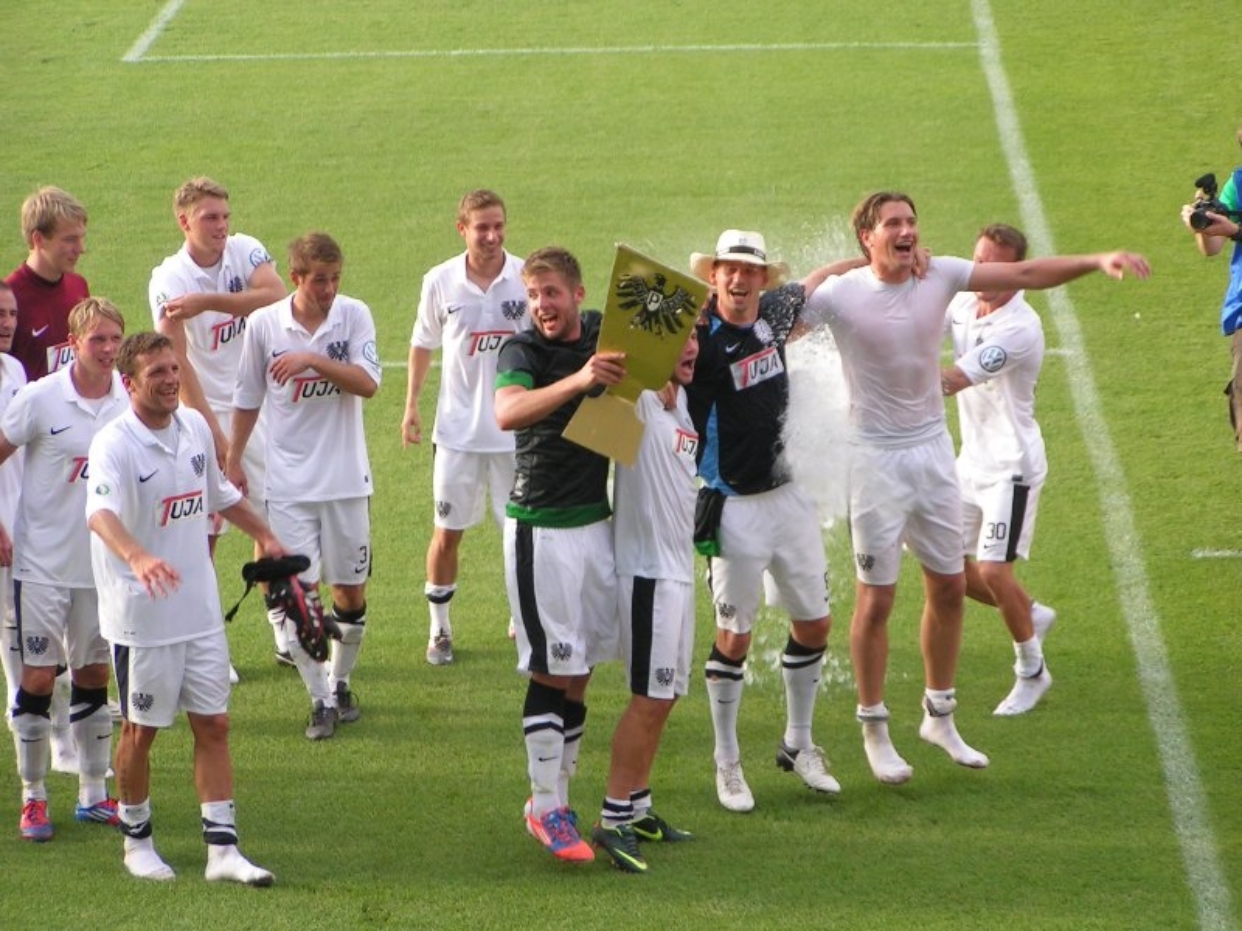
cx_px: 621
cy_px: 466
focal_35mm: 172
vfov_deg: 8.6
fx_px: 6171
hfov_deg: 11.5
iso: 50
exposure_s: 1/200
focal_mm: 26.3
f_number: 3.5
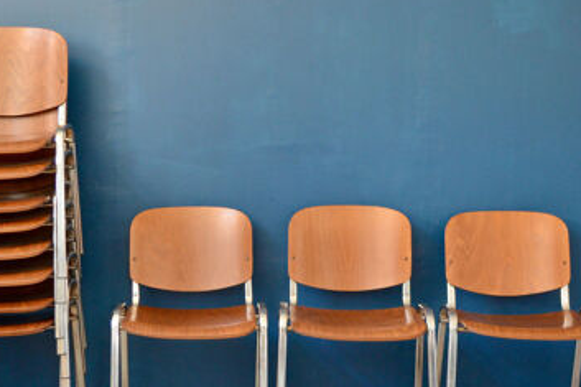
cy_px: 242
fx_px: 855
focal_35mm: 53
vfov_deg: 25.4
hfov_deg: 37.4
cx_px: 240
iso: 1250
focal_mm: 26
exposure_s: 1/30
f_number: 4.2
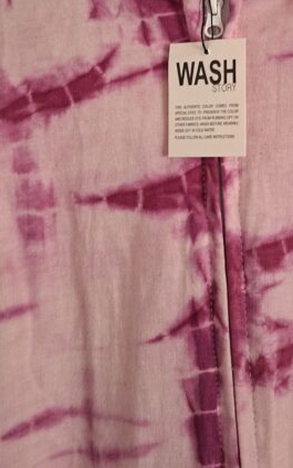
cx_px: 227
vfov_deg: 41.3
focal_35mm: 46
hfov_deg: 27.5
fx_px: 588
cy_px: 82
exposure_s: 1/33
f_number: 1.8
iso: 320
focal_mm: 5.54
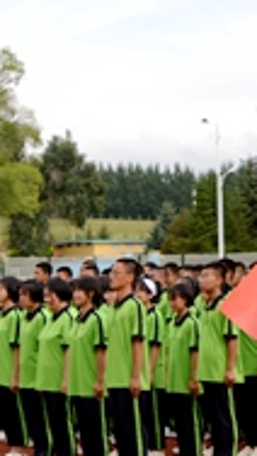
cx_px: -145
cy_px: 360
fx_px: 1451
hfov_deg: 9.8
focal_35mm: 120
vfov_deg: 17.7
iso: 100
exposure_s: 1/250
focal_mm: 24
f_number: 5.6
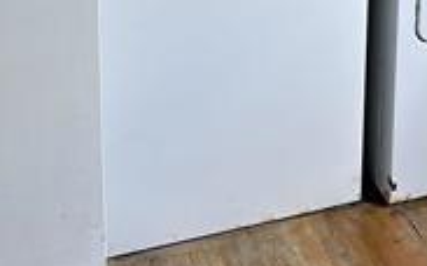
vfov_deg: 13.2
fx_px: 1035
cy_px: -208
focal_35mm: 89
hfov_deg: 22.7
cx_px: 390
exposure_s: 1/60
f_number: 1.78
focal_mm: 6.86
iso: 125
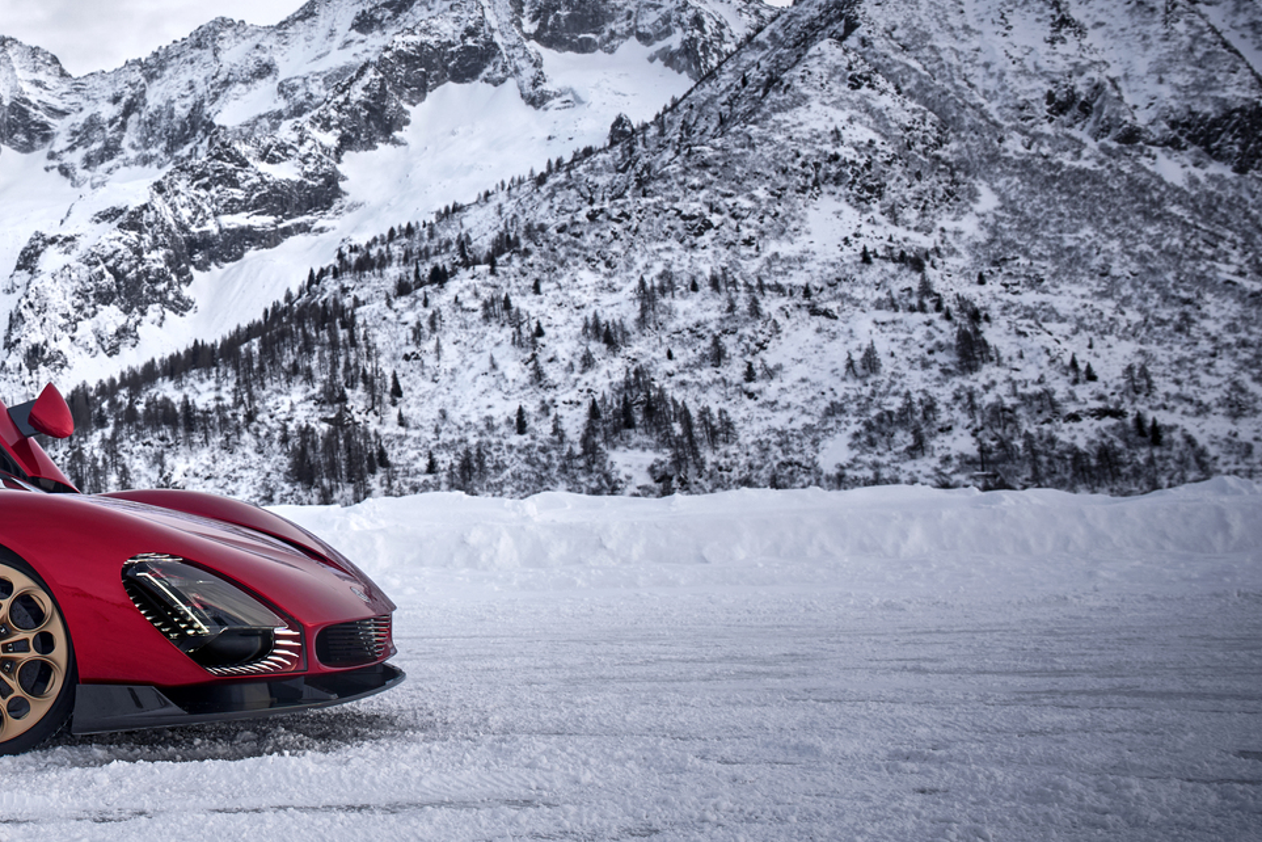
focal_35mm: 54
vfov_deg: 24.9
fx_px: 1893
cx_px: -46
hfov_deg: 33.3
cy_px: 272
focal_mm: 26
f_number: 5.6
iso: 100
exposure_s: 1/125
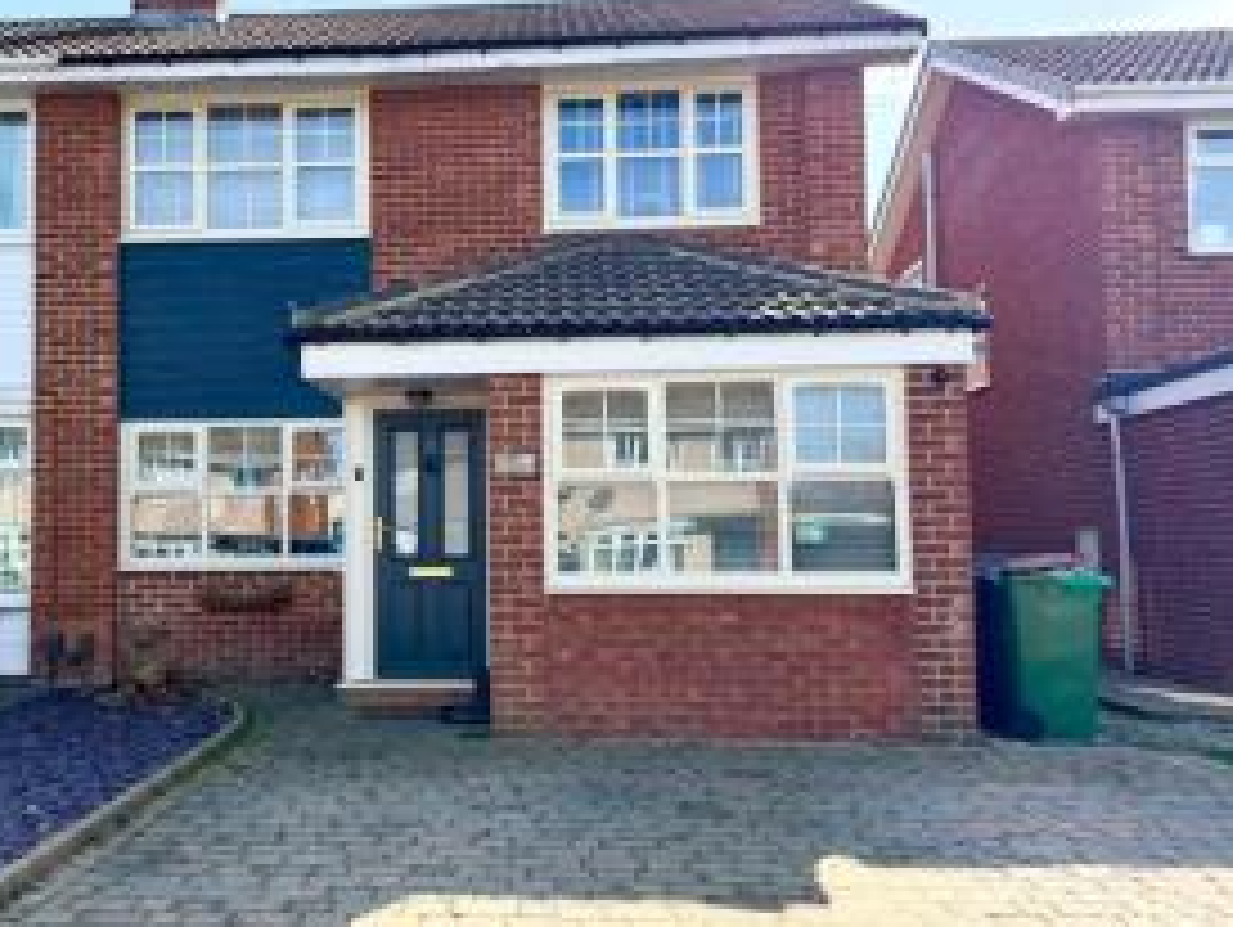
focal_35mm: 37
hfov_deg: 49.4
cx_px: 434
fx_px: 1319
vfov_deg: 38.7
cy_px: 439
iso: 100
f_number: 1.78
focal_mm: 6.76
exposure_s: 1/3425
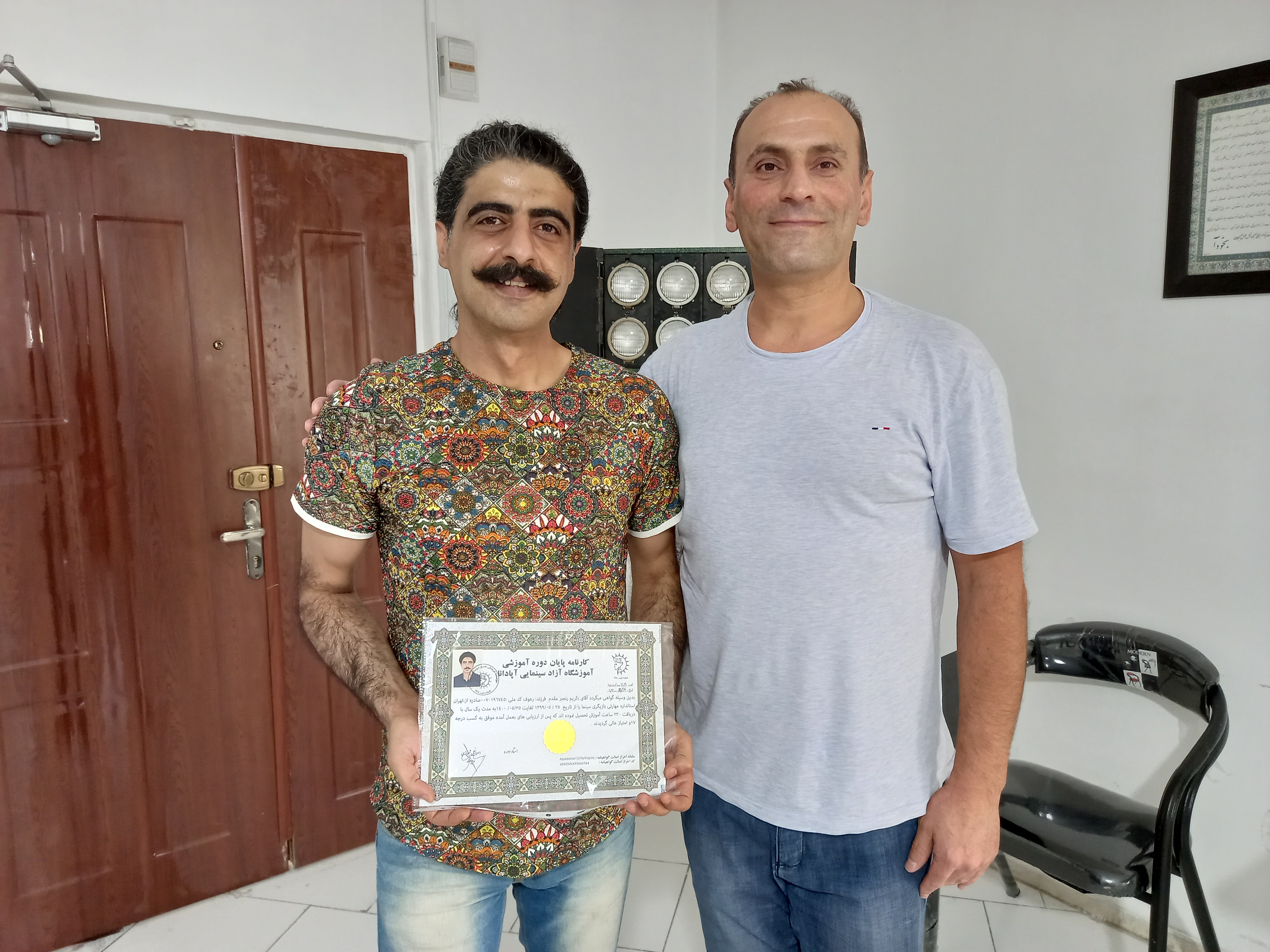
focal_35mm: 25
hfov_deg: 69.4
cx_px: 635
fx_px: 917
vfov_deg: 54.9
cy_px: 476
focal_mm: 4.6
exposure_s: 1/25
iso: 200
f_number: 2
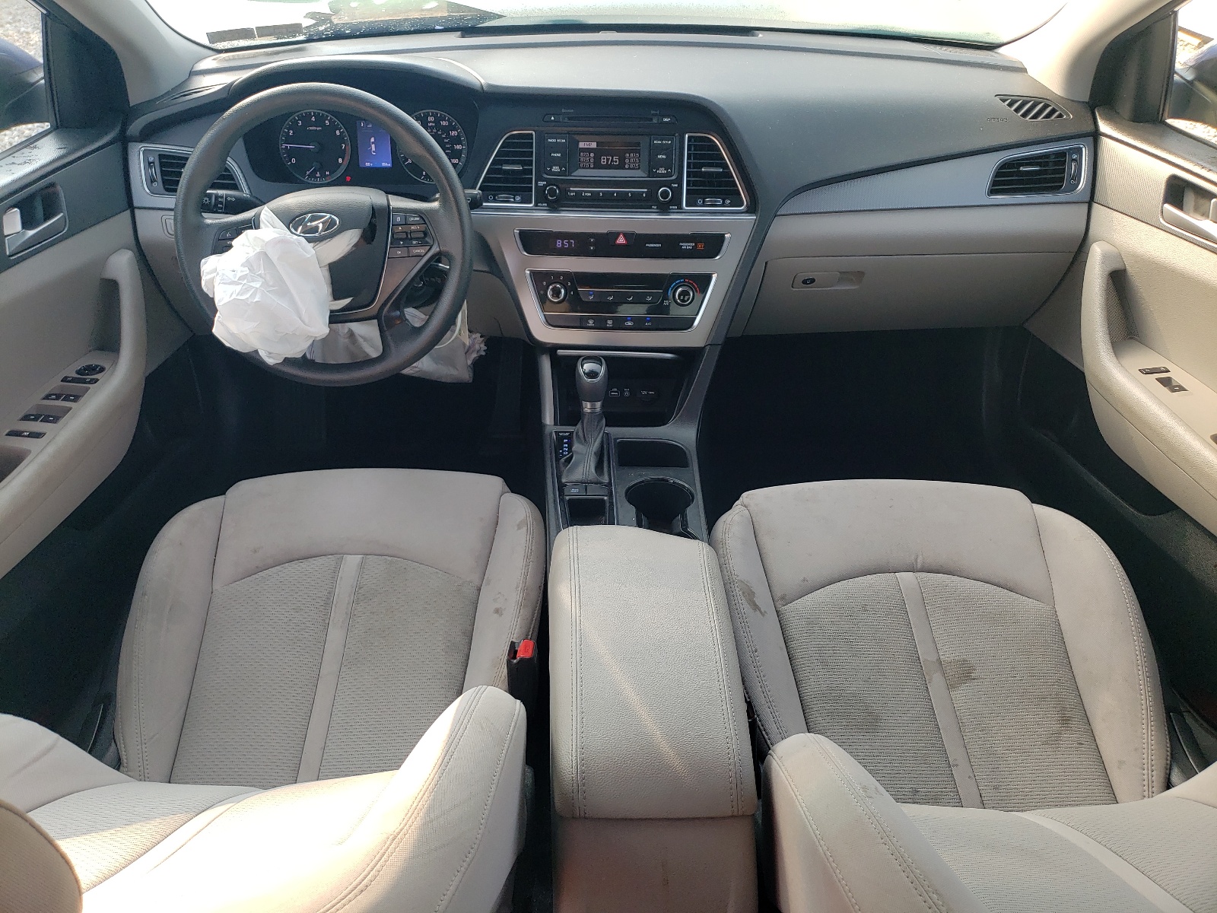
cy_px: 456
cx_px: 608
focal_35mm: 26
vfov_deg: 53.1
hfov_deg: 67.3
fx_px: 914
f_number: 1.5
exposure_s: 1/222
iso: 50
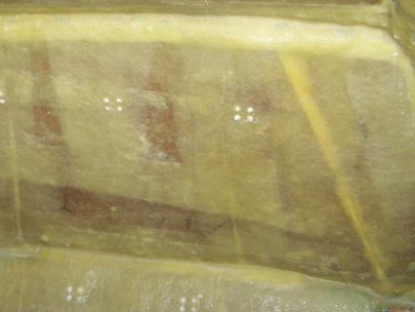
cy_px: 131
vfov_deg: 24.4
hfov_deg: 31.9
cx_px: 136
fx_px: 720
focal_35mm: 60
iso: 80
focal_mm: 6.3
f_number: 2.8
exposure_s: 1/60
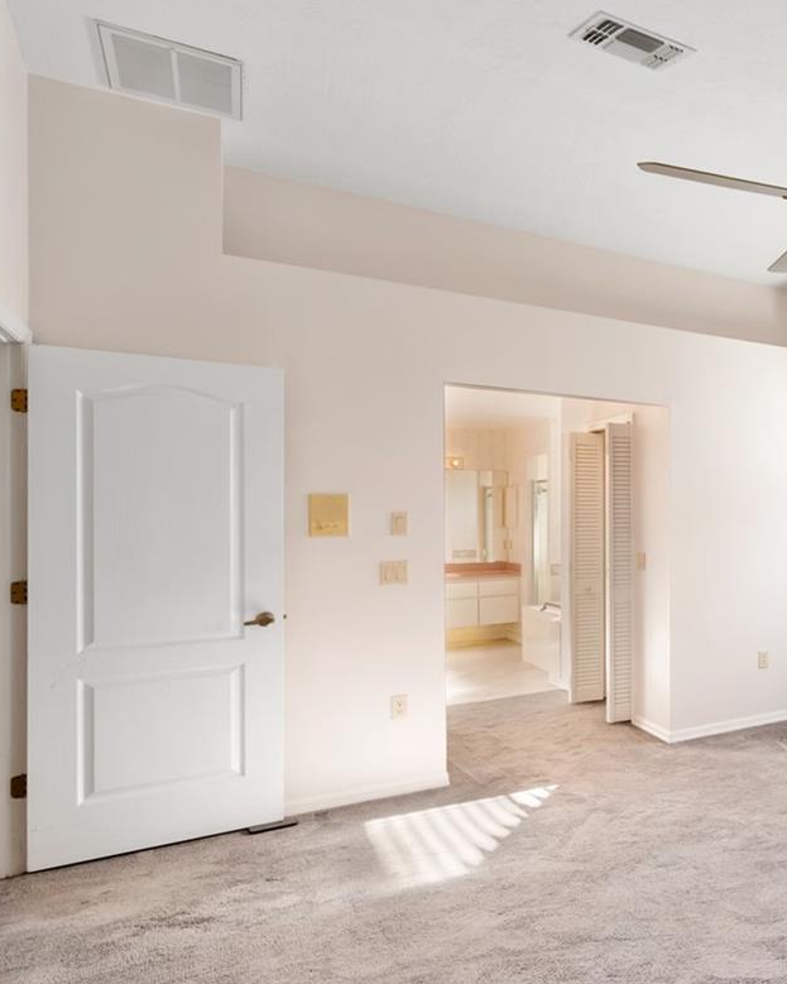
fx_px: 786
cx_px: 939
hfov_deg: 39.1
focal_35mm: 27
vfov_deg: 64.0
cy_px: 516
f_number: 6.3
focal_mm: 14
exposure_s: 1/13
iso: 250
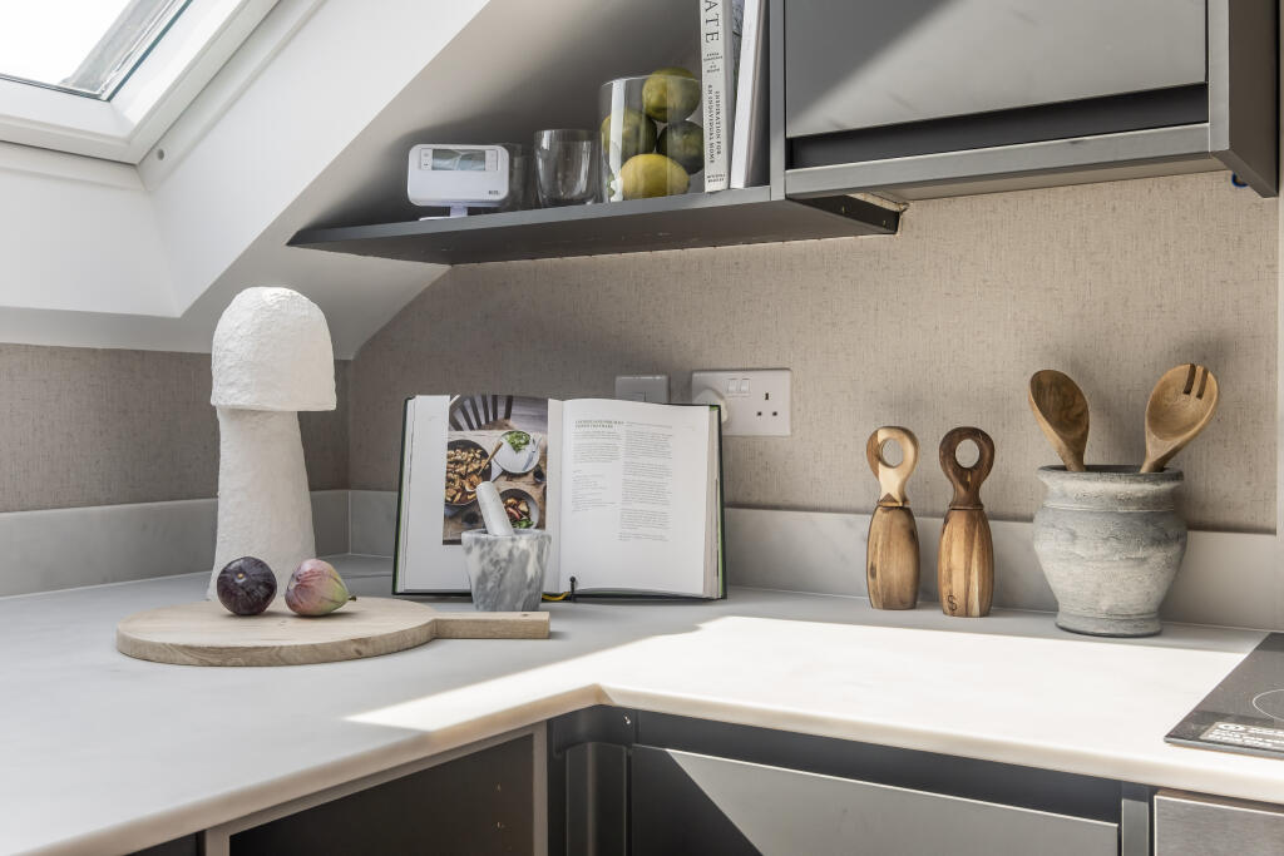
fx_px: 1284
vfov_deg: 36.9
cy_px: 428
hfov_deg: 53.1
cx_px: 642
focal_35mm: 36
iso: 250
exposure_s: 1/125
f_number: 8
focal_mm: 24
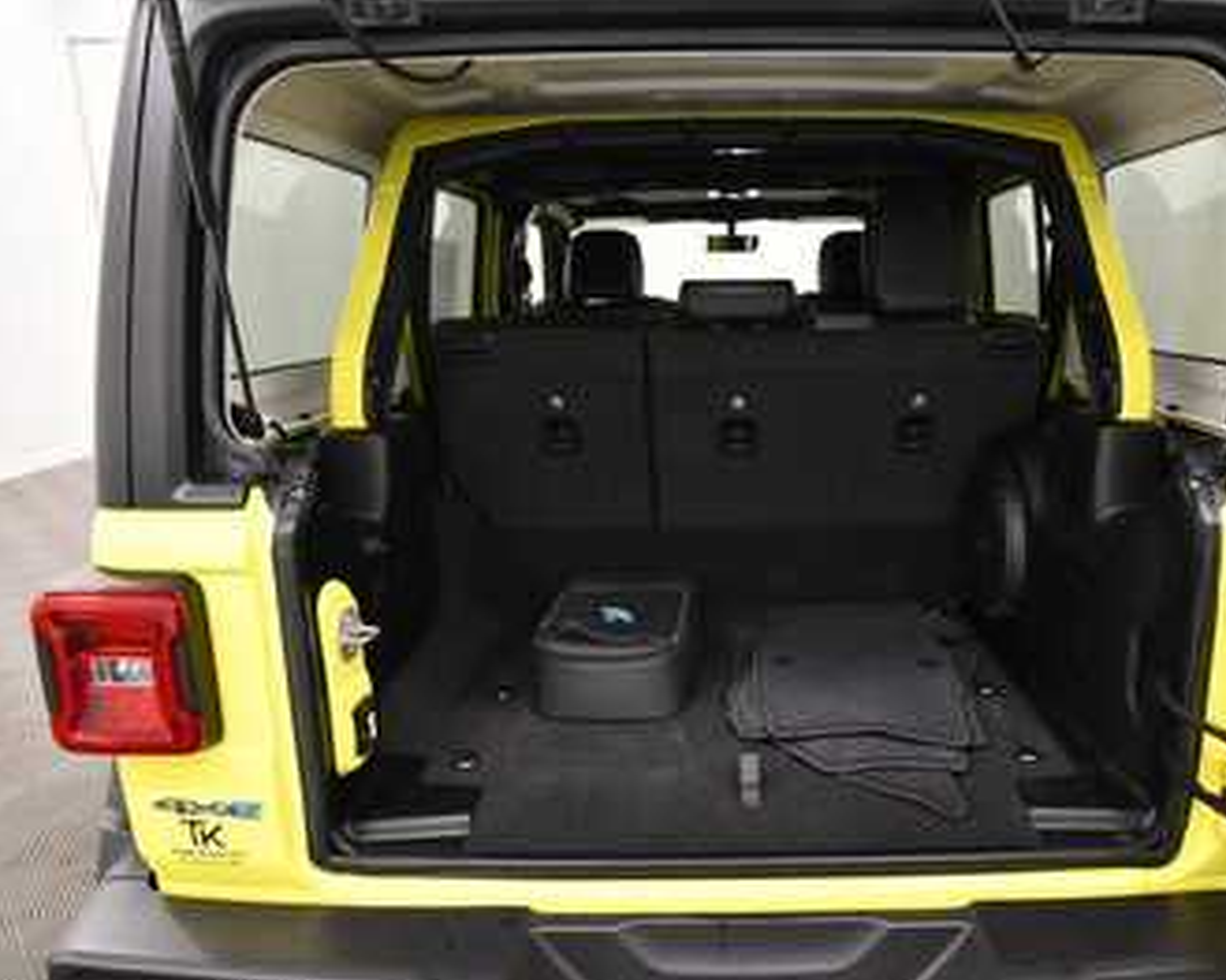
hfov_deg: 69.6
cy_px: 494
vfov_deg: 58.7
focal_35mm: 24
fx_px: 871
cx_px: 738
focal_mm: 14
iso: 2000
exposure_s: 1/125
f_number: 5
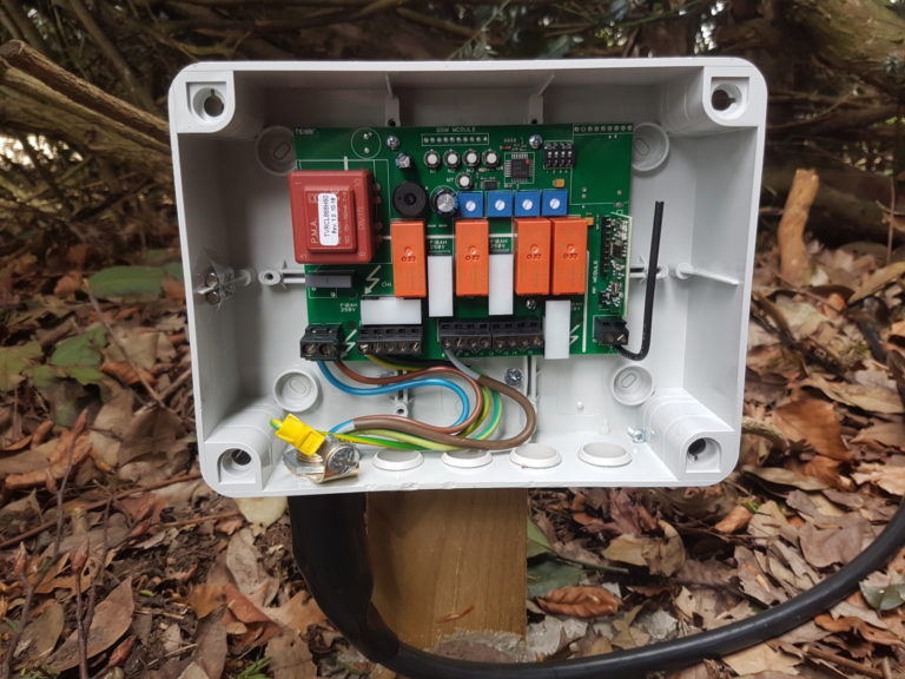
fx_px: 680
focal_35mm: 26
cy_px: 340
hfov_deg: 67.3
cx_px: 452
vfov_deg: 53.1
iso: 64
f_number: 1.7
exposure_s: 1/50
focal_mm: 4.2
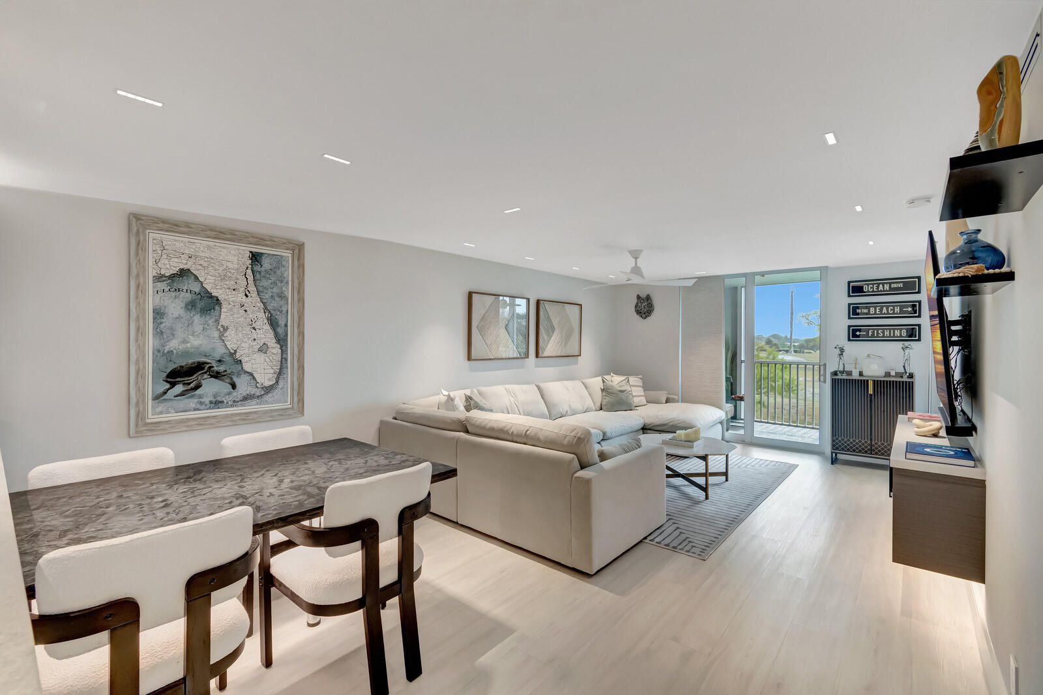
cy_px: 348
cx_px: 522
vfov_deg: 77.3
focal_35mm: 15
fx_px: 434
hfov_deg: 100.4
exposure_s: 1/25
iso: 1000
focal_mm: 10
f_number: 8
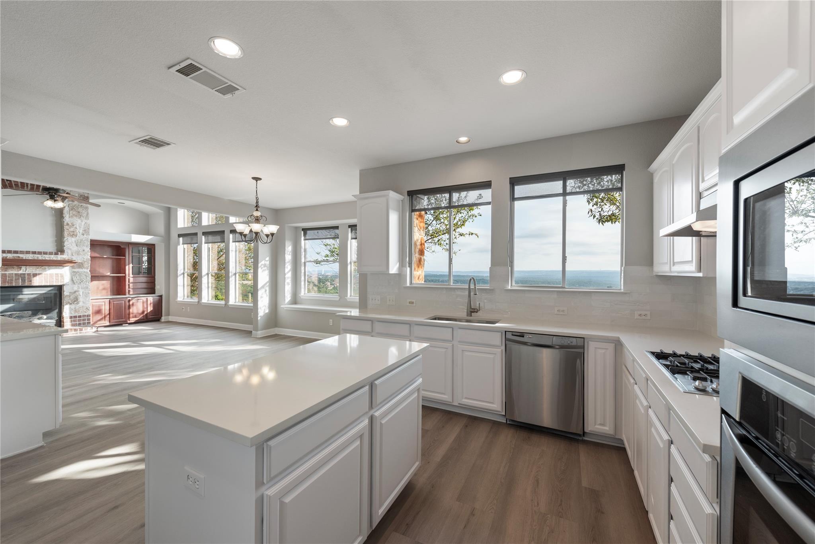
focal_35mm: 14
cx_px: 408
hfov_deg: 104.2
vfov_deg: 81.2
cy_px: 272
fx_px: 317
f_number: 8
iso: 400
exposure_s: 1/50
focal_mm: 14
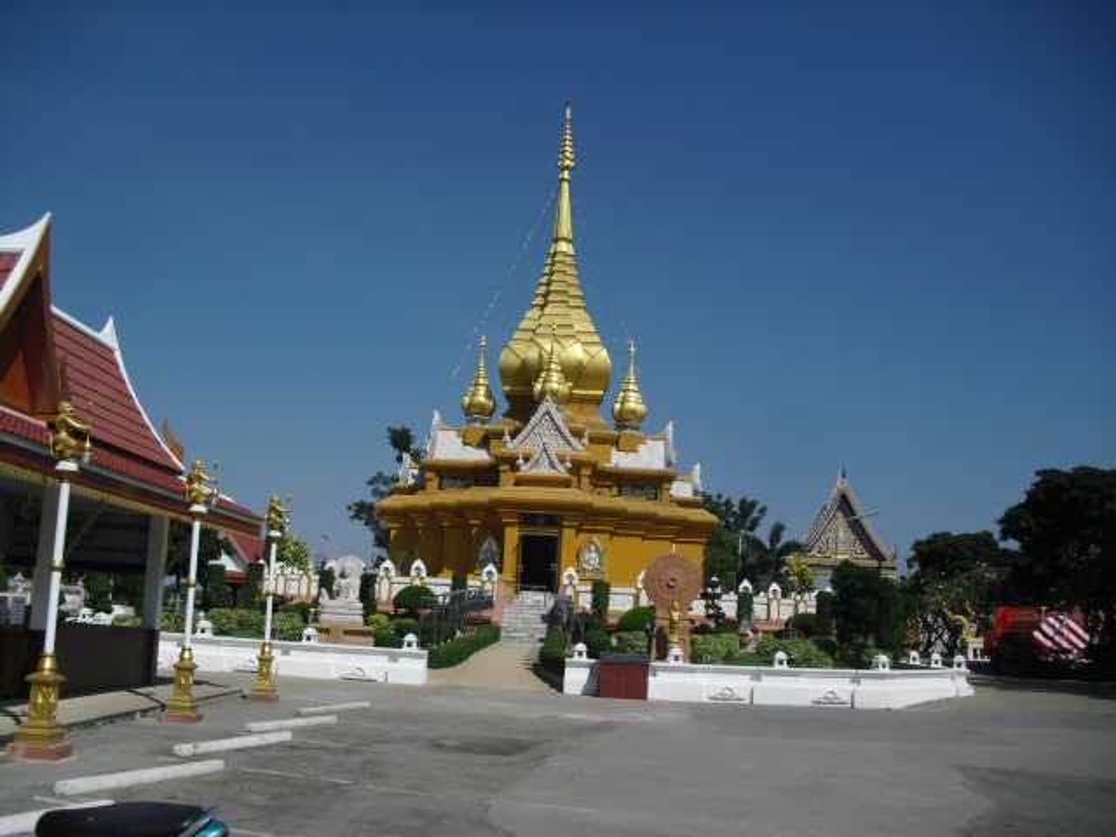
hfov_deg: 51.4
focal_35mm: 36
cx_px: 558
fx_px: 1161
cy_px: 418
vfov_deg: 39.7
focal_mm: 6.3
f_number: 7.8
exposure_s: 1/400
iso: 80
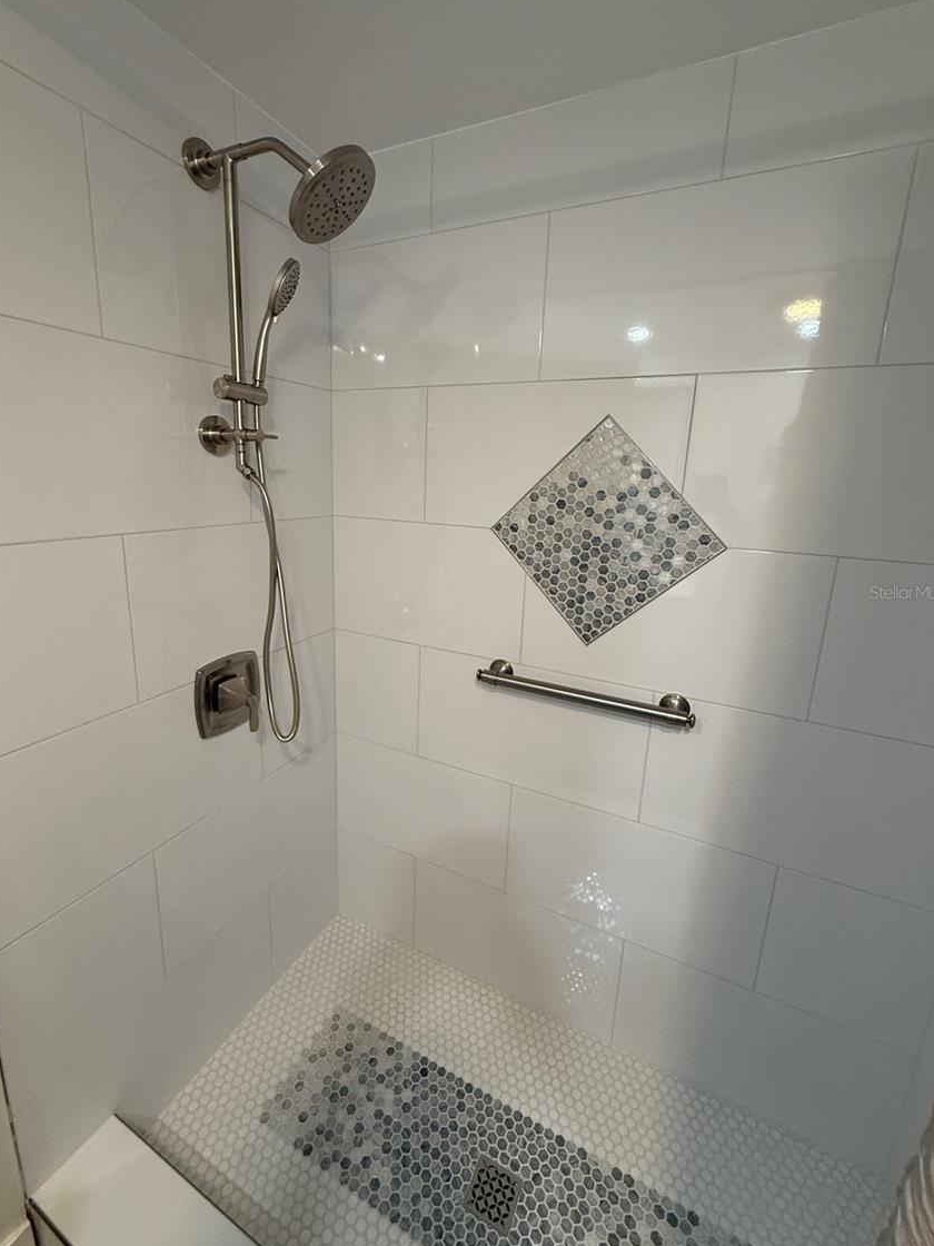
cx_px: 448
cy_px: 592
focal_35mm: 15
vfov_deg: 98.1
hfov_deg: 81.7
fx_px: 540
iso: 320
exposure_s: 1/120
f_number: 2.2
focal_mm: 2.22
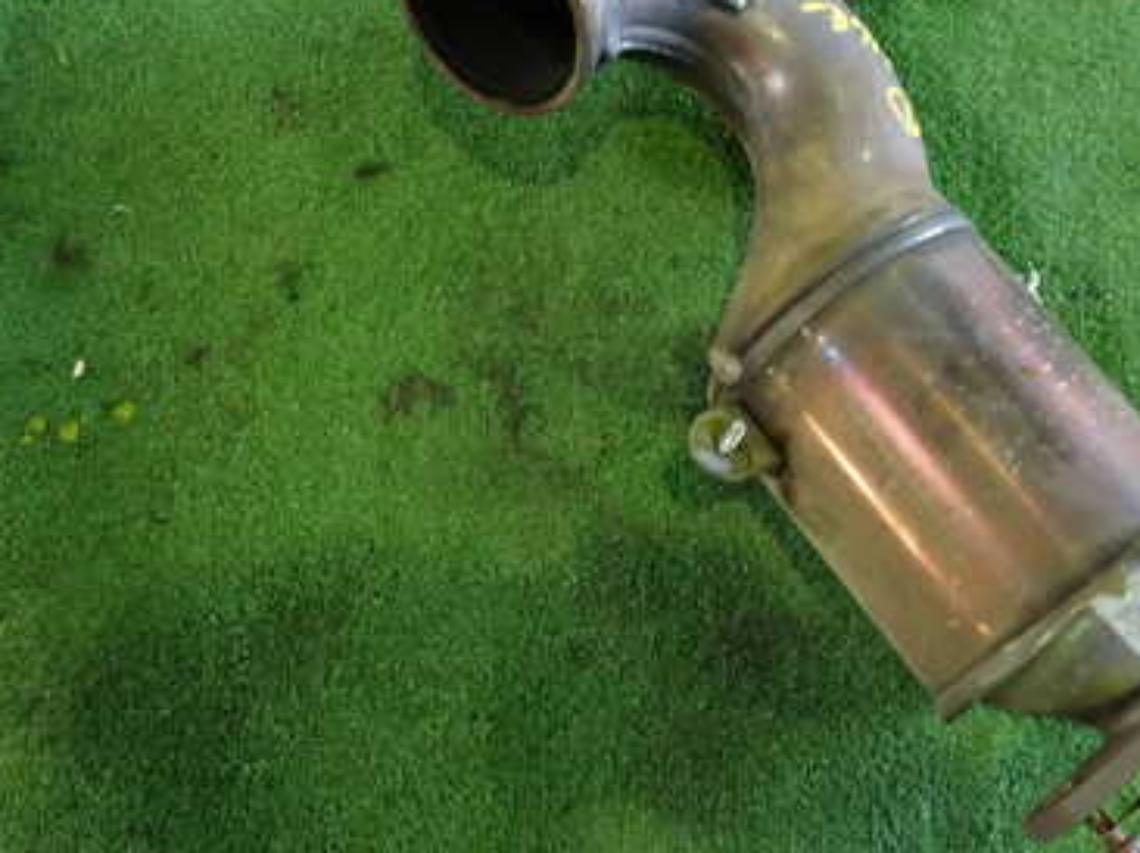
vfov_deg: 35.0
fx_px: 1349
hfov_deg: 44.2
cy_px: 339
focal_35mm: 41
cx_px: 860
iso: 400
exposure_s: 1/30
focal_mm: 4.5
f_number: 2
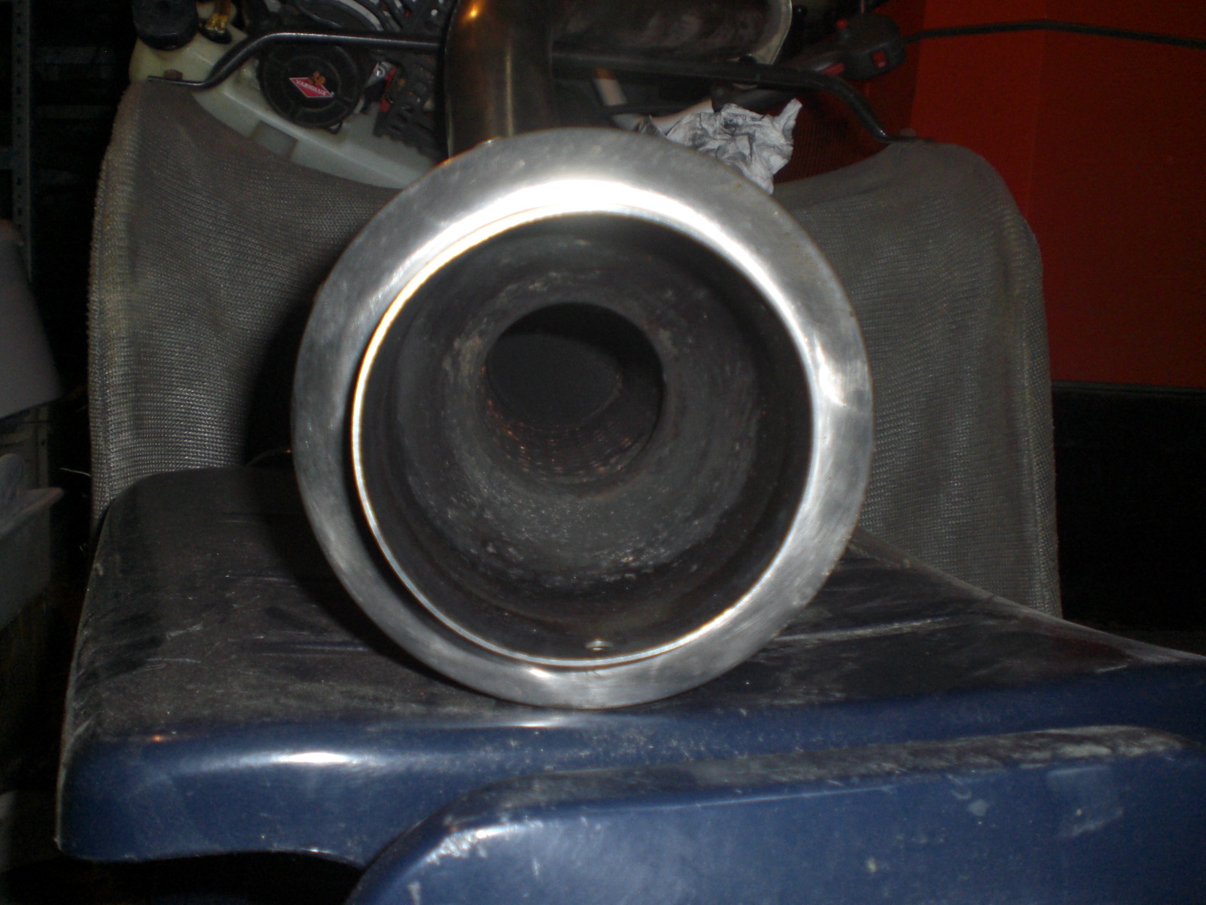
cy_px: 452
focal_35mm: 38
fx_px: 1324
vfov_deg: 37.7
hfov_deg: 49.0
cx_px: 603
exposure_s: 1/60
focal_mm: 6.3
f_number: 3.1
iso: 200
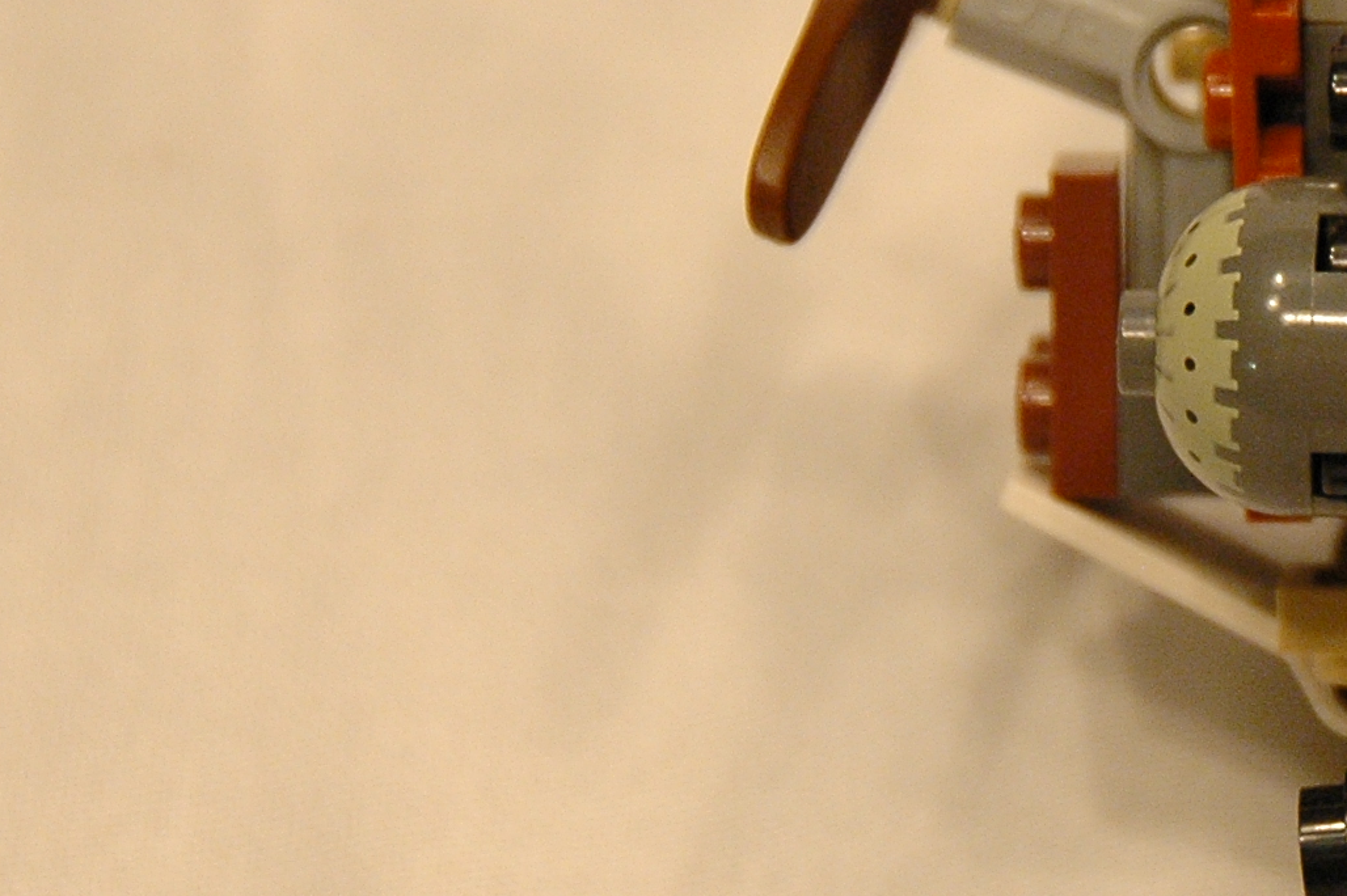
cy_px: 362
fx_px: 14770
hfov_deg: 5.2
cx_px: 1789
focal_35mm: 395
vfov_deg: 3.5
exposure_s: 1/20
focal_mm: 90
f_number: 5.6
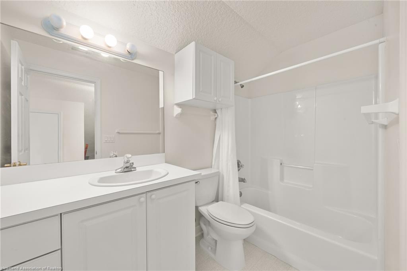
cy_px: 136
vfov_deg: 85.4
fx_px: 147
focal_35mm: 13
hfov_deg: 108.3
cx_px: 204
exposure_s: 1/3
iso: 400
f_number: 11
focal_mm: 13
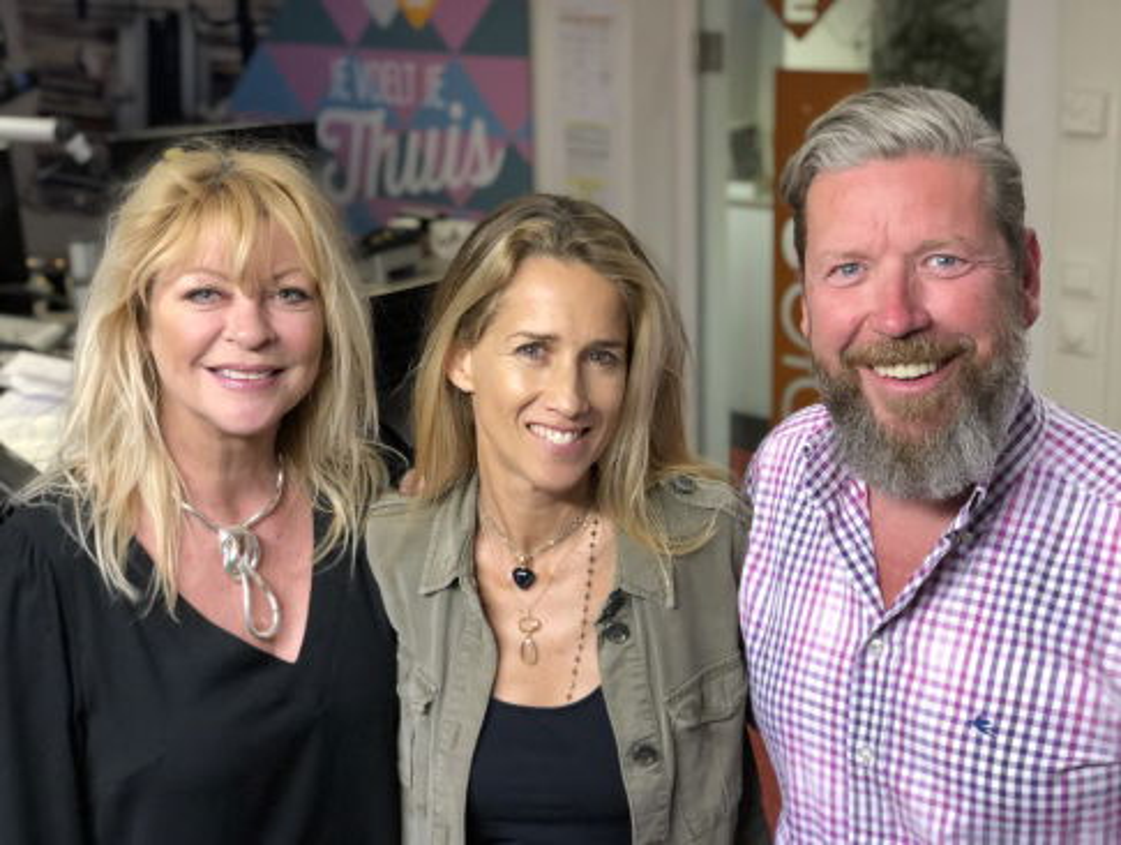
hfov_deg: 36.8
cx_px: 560
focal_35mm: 52
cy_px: 422
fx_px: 1686
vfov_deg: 28.1
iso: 100
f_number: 2.4
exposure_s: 1/50
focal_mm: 6
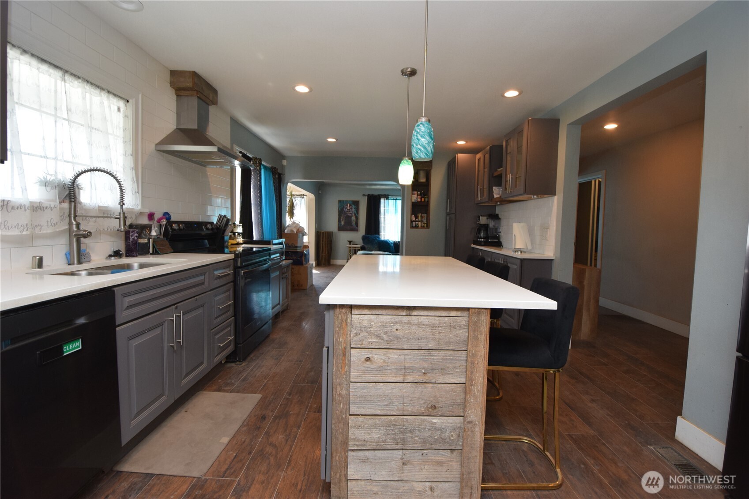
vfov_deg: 77.3
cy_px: 250
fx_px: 312
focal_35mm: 15
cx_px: 374
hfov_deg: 100.4
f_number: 5
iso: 800
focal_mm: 10
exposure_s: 1/100
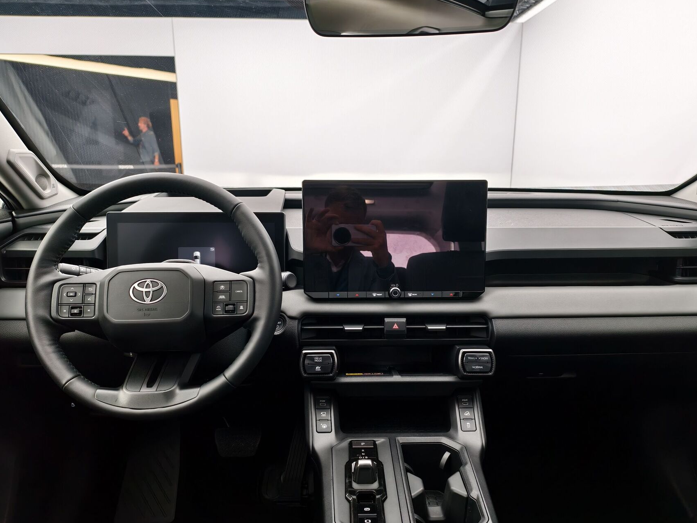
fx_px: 524
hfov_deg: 67.2
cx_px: 367
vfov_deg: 52.9
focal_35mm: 26
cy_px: 293
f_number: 1.57
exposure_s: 1/100
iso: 222
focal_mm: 6.54
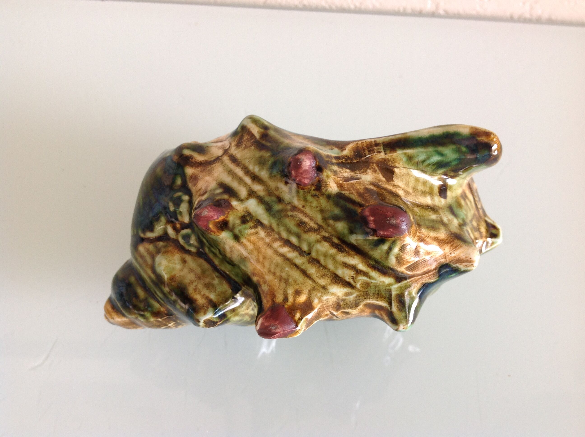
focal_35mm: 35
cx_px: 292
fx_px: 591
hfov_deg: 52.7
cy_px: 218
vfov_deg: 40.6
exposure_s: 1/30
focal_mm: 4.28
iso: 64
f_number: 2.4
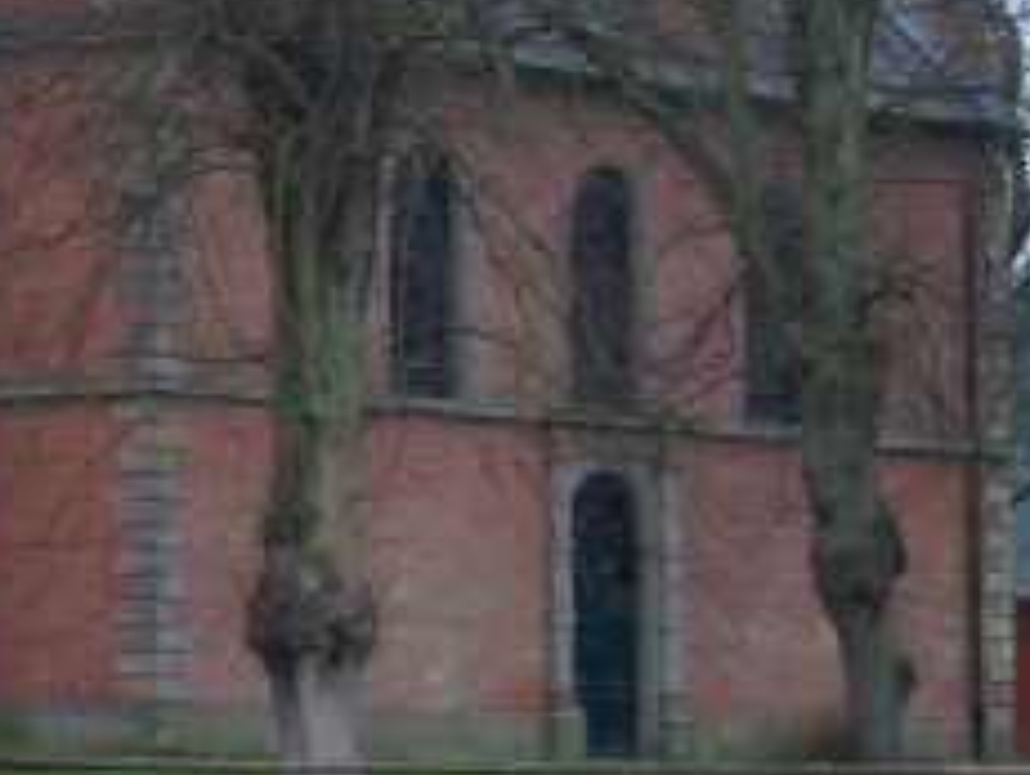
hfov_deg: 6.3
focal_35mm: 313
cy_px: -269
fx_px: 9323
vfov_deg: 4.7
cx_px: 85
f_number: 2
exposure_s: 1/41.6
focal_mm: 18.7
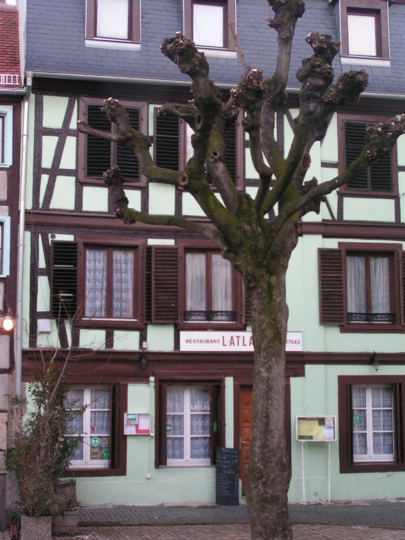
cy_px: 270
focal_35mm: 60
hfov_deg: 24.4
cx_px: 202
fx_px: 936
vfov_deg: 32.2
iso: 200
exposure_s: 1/25
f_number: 3.2
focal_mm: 9.2
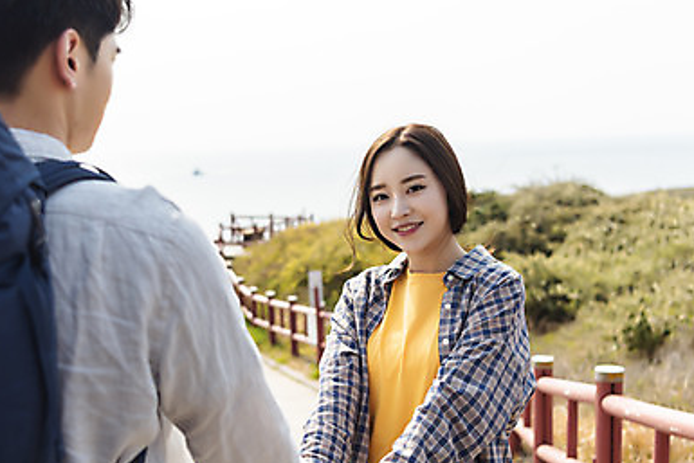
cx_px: 286
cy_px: 258
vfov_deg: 24.2
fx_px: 1080
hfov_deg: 35.5
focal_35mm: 56
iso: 100
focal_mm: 36
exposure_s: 1/2000
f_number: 2.8
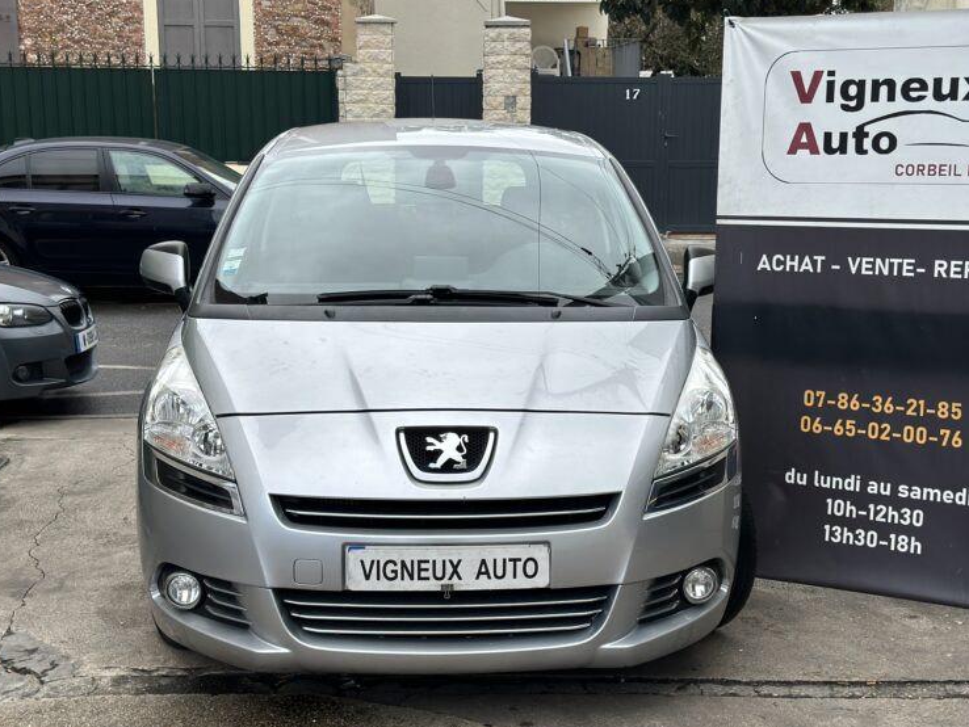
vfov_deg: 28.0
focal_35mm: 52
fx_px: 1456
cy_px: 364
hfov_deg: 36.8
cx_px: 511
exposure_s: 1/1414
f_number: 1.78
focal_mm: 6.86
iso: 64
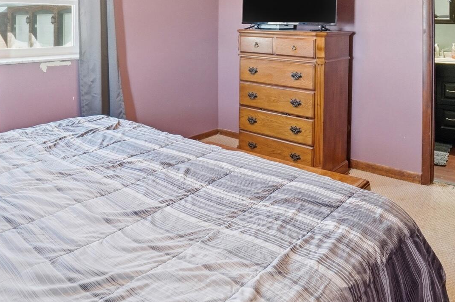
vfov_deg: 42.0
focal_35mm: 28
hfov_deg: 65.3
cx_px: 256
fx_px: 353
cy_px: 22
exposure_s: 1/40
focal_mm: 10
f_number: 4.5
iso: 100
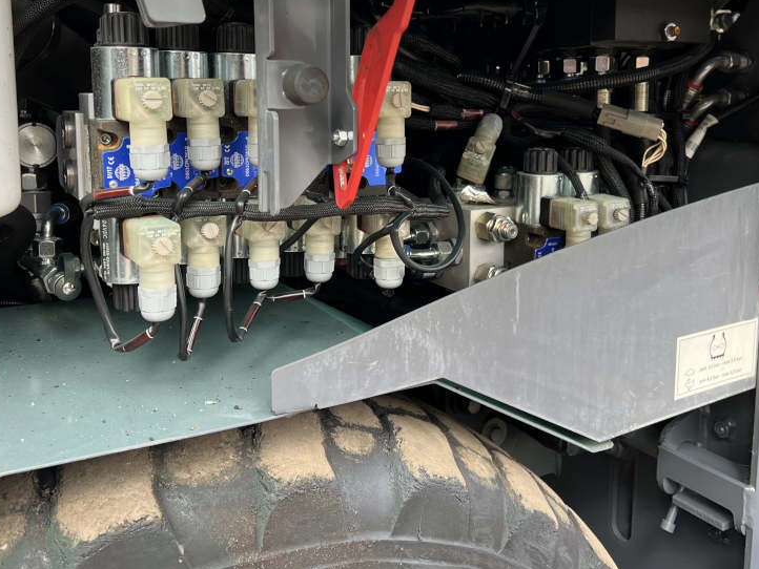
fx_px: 790
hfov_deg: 51.3
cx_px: 399
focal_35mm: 36
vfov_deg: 39.2
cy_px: 186
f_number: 1.5
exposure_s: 1/347
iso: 50
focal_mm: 5.7
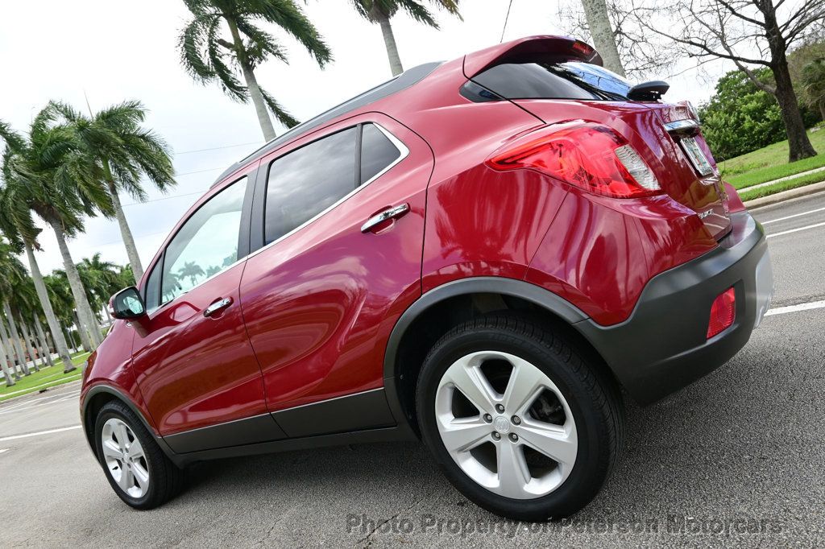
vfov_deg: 53.1
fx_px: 550
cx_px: 412
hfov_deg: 73.8
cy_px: 274
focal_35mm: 24
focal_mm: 16
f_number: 5.6
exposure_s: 1/125
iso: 100
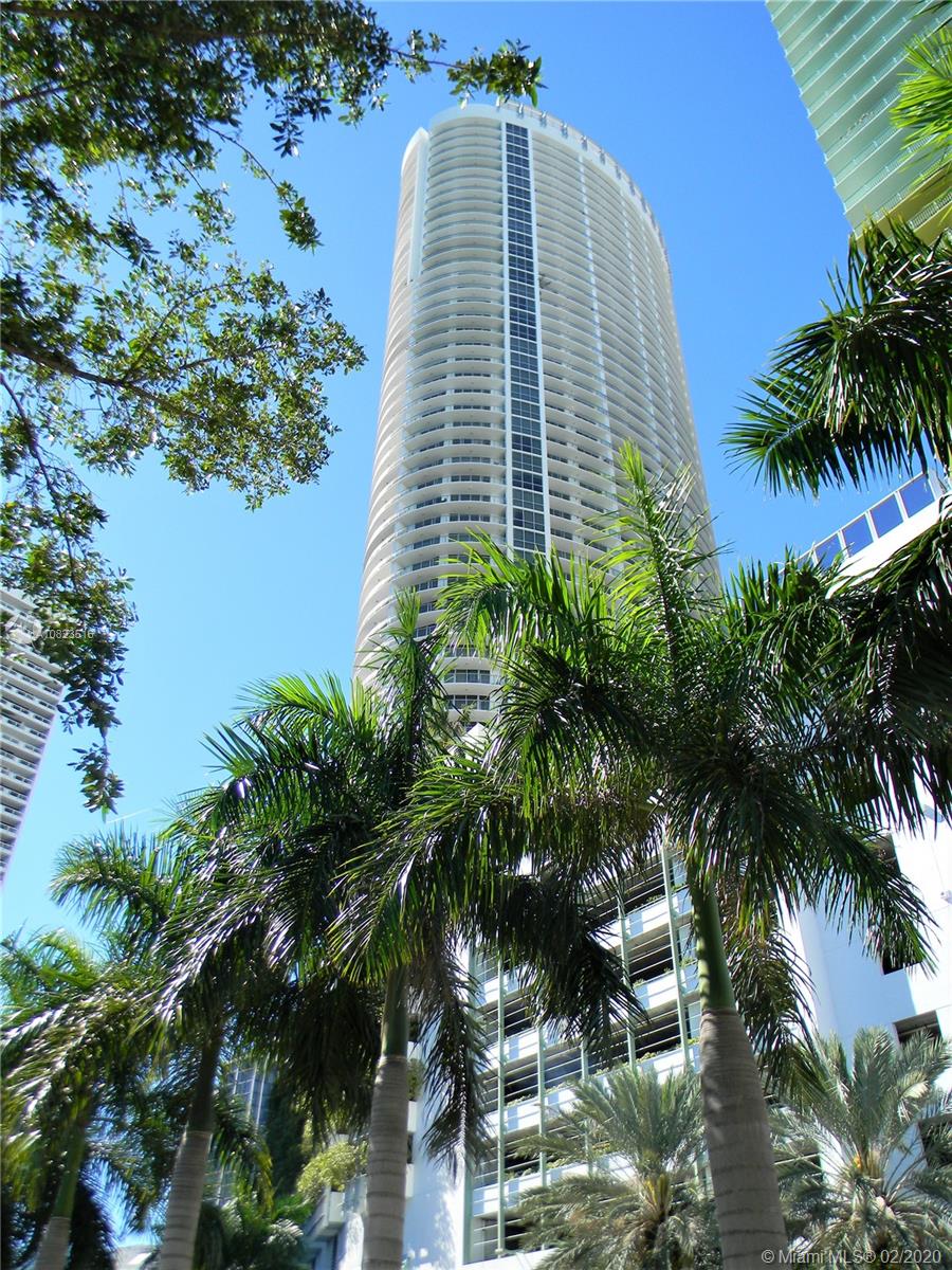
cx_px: 476
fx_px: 1027
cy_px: 635
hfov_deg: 49.7
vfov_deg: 63.4
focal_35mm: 28
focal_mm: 5
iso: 80
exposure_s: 1/520
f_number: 3.5
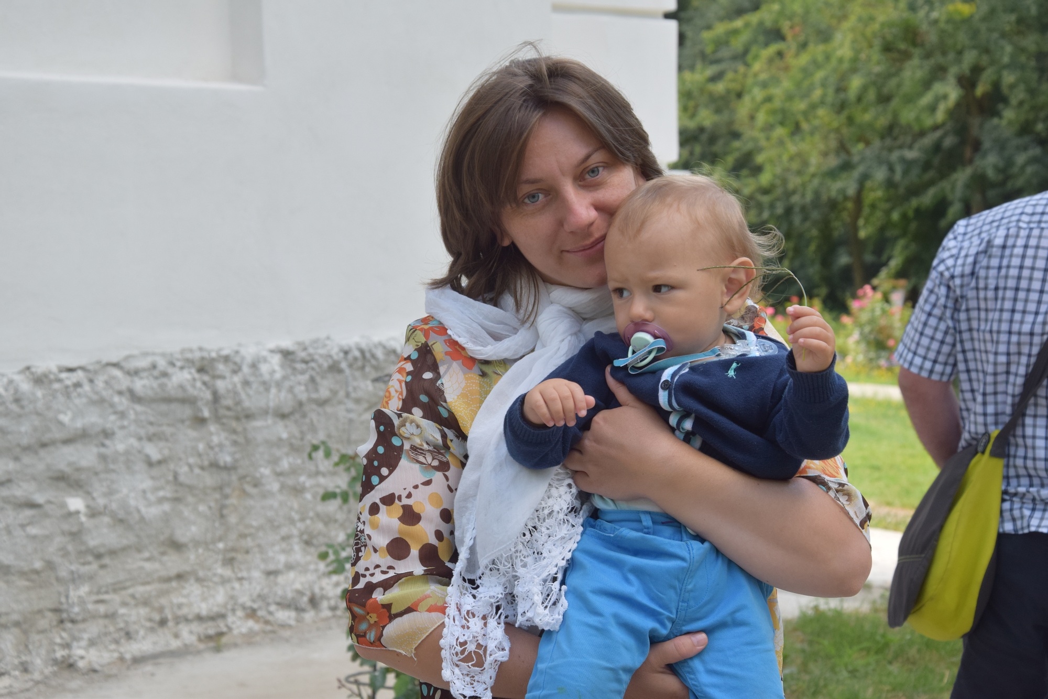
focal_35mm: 87
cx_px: 524
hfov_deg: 23.4
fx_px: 2532
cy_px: 350
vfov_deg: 15.7
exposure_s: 1/250
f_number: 8
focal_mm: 58
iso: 400
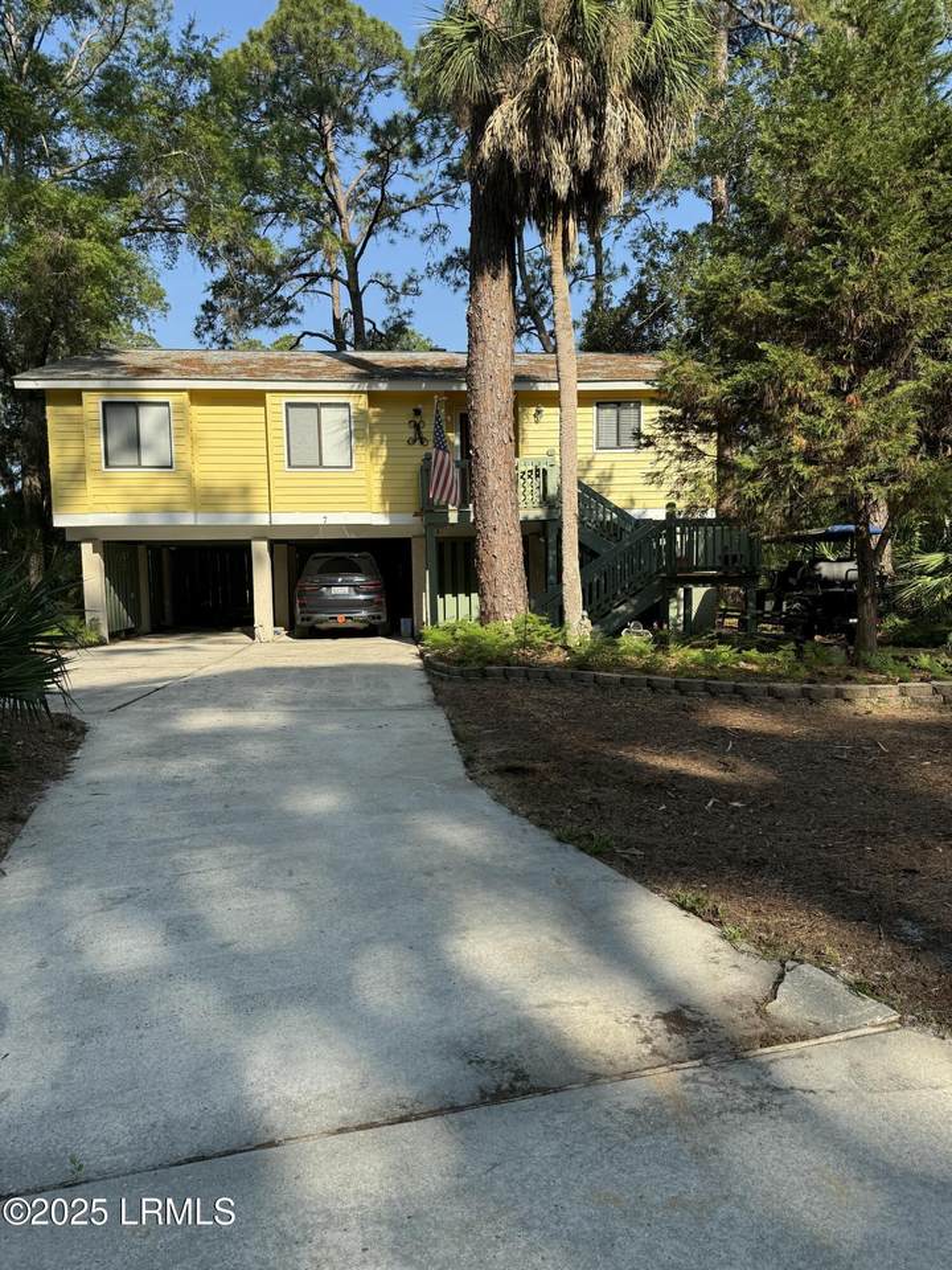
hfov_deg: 56.8
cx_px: 476
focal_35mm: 24
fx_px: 880
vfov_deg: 71.6
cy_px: 635
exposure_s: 1/2801
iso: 100
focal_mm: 6.76
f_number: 1.78
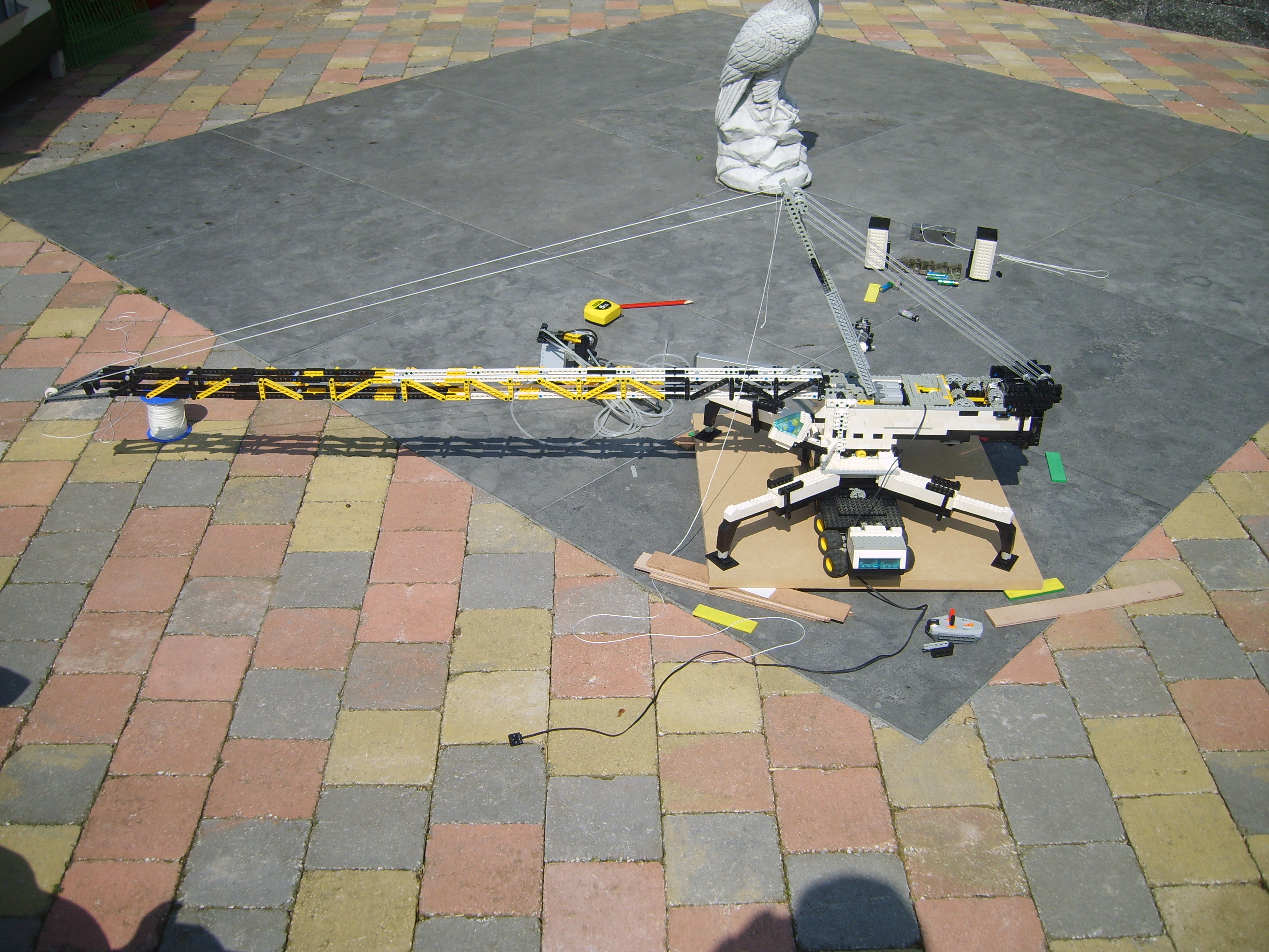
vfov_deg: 40.7
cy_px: 476
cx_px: 634
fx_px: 1283
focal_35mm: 35
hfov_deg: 52.6
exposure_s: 1/350
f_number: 7.1
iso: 50
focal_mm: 7.4
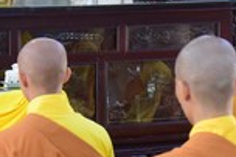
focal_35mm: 214
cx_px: 124
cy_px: 84
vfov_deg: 6.4
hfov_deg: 9.6
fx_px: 1401
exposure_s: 1/50
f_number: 5
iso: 2000
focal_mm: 50
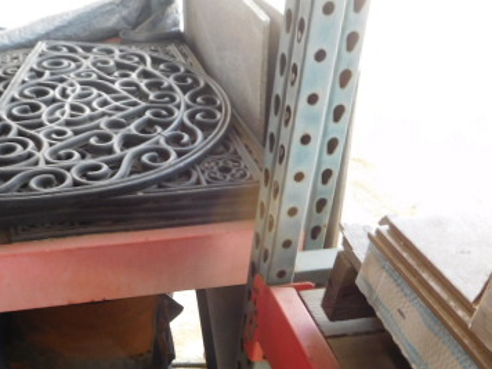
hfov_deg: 41.7
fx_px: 640
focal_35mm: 45
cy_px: 310
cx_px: 181
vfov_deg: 31.1
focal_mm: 4.5
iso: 125
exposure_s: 1/50
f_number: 3.4
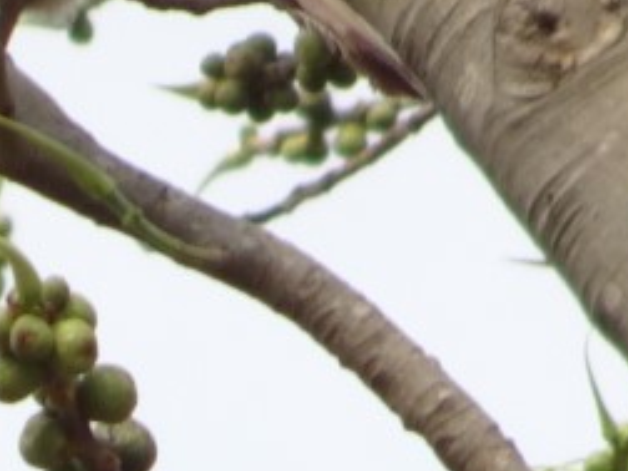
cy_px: 212
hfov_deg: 0.5
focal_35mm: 3933
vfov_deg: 0.4
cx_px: 346
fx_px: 71352
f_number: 6.3
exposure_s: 1/160
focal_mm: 117.61
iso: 80
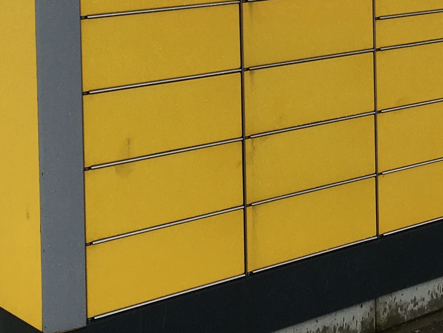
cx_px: 341
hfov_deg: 20.9
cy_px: -69
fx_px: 1190
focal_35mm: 93
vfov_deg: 15.3
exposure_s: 1/269
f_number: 2.2
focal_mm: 4.15
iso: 25
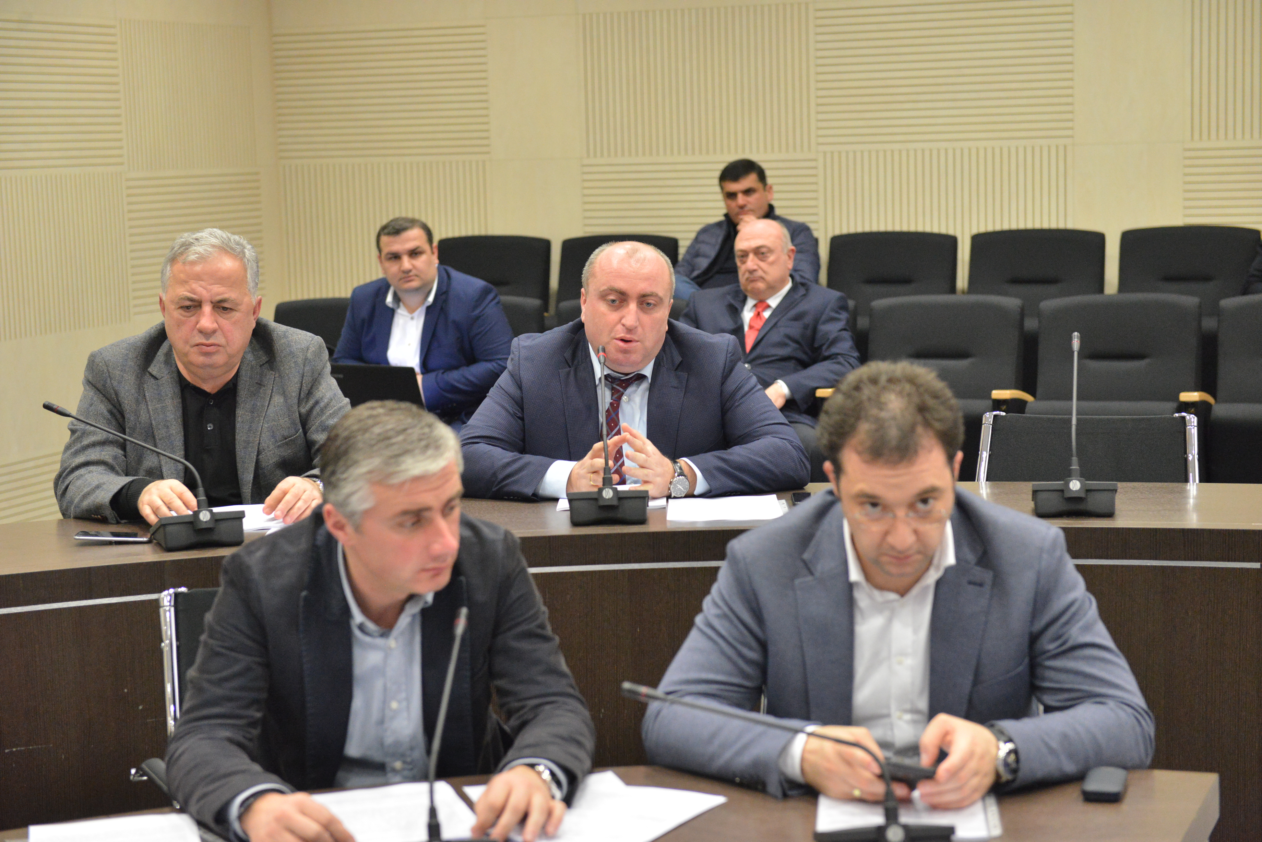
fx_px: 2455
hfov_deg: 28.8
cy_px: 421
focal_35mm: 70
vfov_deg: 19.5
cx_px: 631
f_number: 4.5
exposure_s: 1/125
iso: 4000
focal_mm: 70
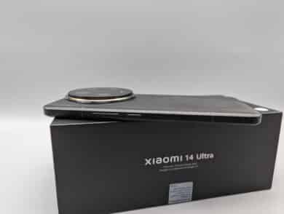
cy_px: 107
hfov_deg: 71.5
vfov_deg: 57.0
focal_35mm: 24
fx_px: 197
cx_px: 142
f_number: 1.68
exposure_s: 1/33.3
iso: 18
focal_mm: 6.9
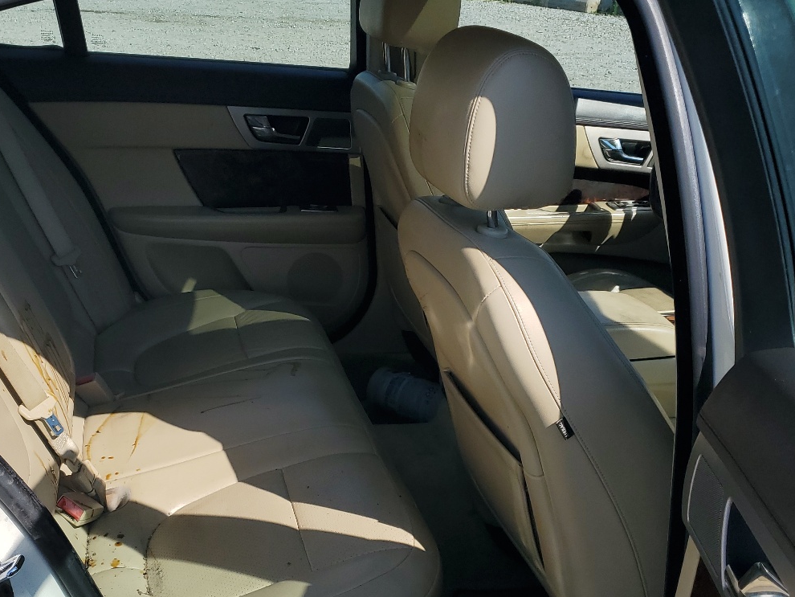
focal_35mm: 42
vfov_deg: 34.2
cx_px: 300
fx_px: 965
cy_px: 366
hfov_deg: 44.4
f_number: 1.5
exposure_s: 1/5000
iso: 50
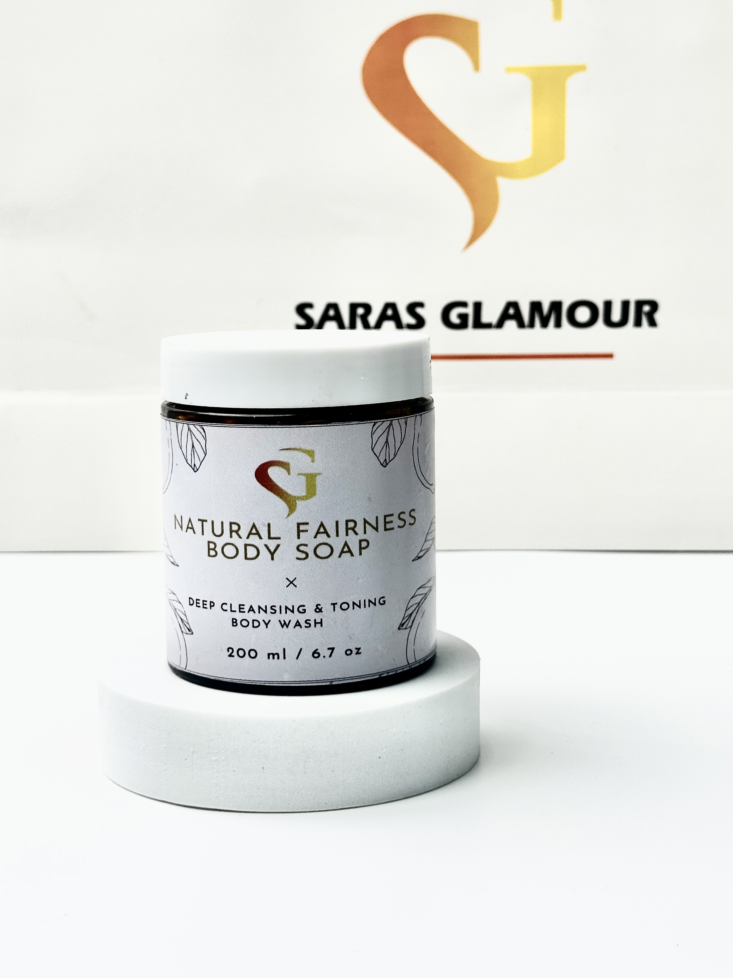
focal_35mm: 60
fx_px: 1694
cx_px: 370
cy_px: 386
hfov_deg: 24.4
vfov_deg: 32.1
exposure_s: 1/261
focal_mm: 6.86
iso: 64
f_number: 1.78
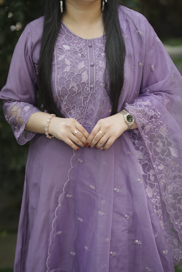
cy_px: 136
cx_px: 91
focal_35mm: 85
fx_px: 644
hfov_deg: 16.1
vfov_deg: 23.9
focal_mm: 85
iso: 1000
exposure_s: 1/2500
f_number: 2.2
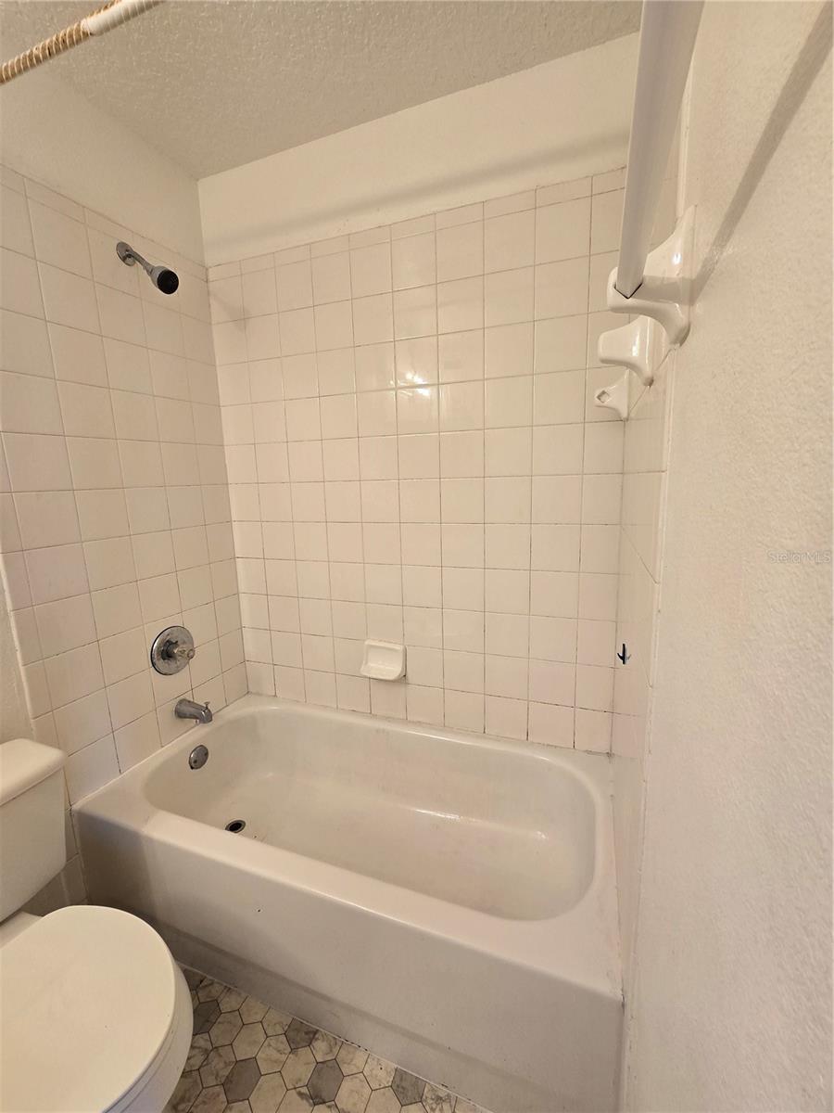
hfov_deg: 89.9
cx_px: 417
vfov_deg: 106.2
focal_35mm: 13
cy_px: 556
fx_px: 418
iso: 64
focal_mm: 2.2
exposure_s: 1/60
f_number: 2.2
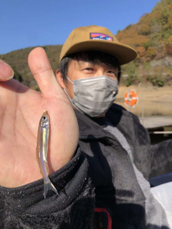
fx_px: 185
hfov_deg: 49.8
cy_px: 114
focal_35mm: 28
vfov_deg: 63.4
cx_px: 86
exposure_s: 1/2000
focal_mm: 4
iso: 20
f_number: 1.8
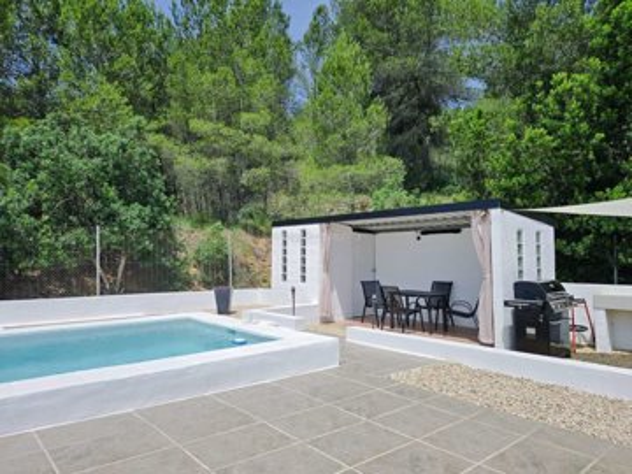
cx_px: 316
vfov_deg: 58.9
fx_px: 420
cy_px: 237
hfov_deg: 73.9
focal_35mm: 23
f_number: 1.7
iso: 12
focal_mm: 6.3
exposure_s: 1/1202
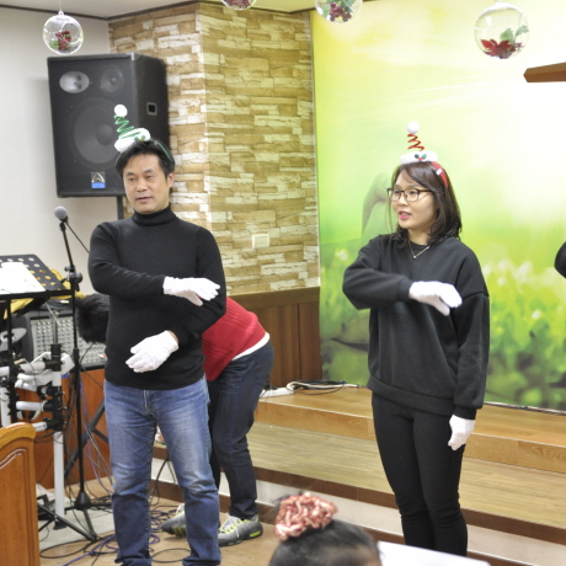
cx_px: 417
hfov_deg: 27.4
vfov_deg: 27.7
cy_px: 284
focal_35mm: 62
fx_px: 1147
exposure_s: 1/50
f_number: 3.3
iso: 800
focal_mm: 32
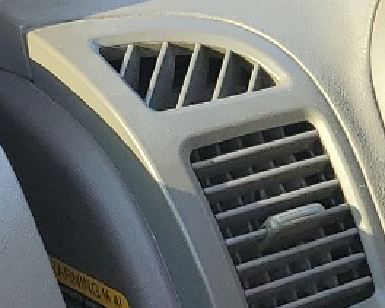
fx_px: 1754
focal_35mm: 154
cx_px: 992
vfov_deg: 9.5
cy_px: 578
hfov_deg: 10.4
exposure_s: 1/175
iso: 50
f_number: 1.5
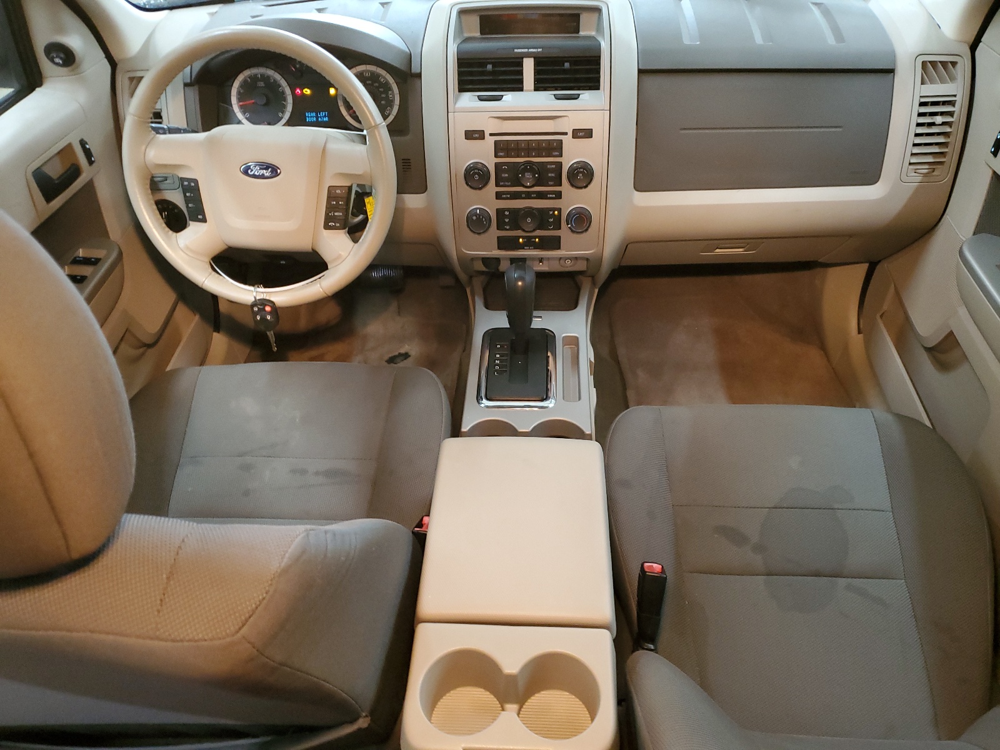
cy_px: 375
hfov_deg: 67.3
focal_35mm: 26
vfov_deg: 53.1
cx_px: 500
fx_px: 751
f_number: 1.5
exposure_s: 1/24
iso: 311
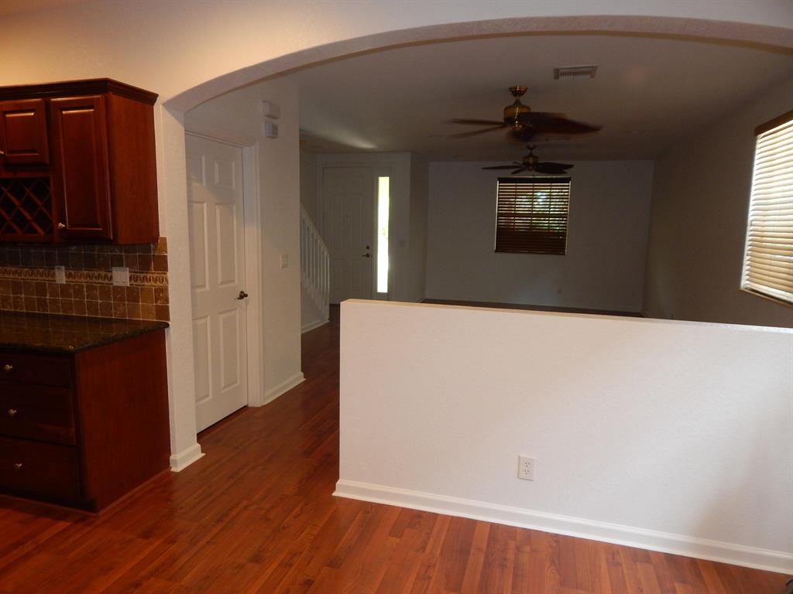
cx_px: 396
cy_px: 297
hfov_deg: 76.4
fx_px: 504
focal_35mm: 22
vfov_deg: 61.1
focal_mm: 4
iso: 200
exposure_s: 1/30
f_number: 3
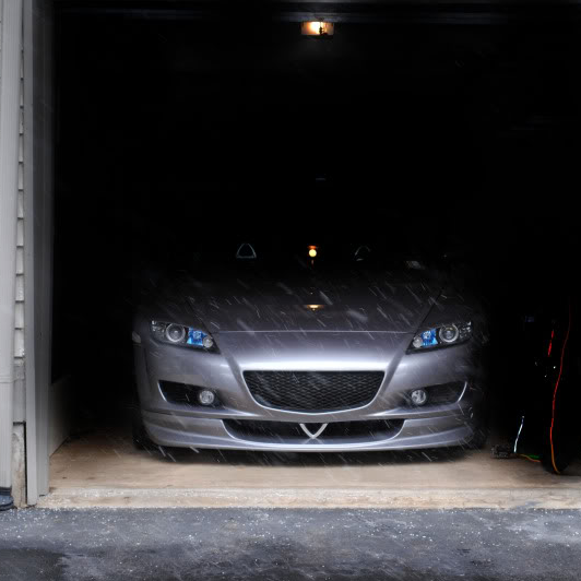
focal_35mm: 92
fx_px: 1747
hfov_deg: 18.9
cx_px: 350
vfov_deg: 18.9
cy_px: 291
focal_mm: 48
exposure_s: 1/100
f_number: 5.3
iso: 200
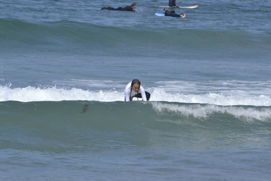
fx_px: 3387
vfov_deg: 3.1
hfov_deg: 4.6
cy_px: 90
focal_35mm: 450
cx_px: 136
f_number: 13
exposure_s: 1/1600
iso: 800
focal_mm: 300
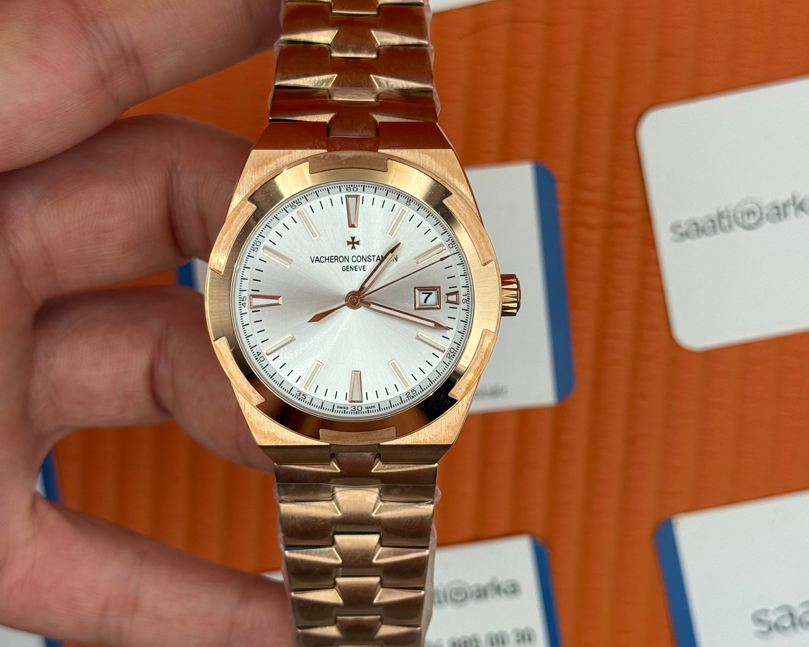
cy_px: 333
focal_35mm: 63
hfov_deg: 30.0
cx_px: 406
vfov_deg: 24.2
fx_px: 1508
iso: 64
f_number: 1.78
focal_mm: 6.76
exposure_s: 1/828
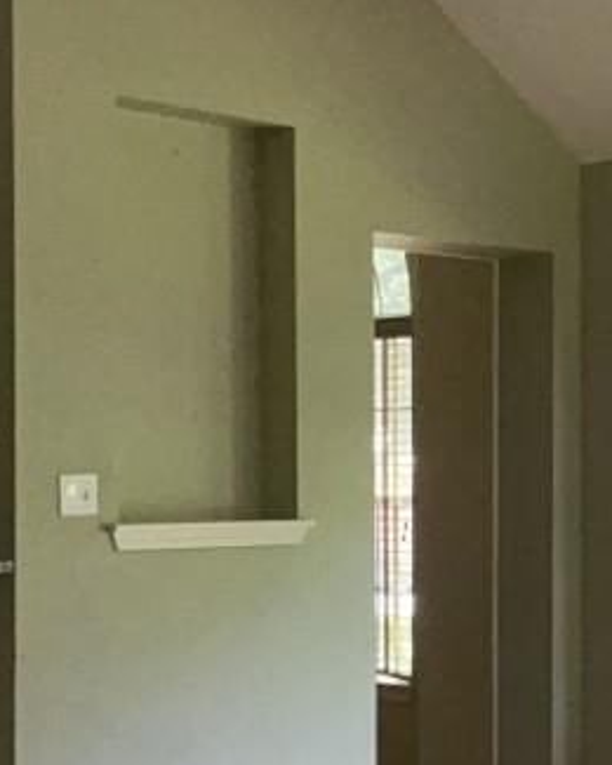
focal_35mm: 83
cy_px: 466
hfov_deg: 18.0
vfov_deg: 23.0
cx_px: 631
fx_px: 1879
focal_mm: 3
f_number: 1.8
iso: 400
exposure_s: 1/100
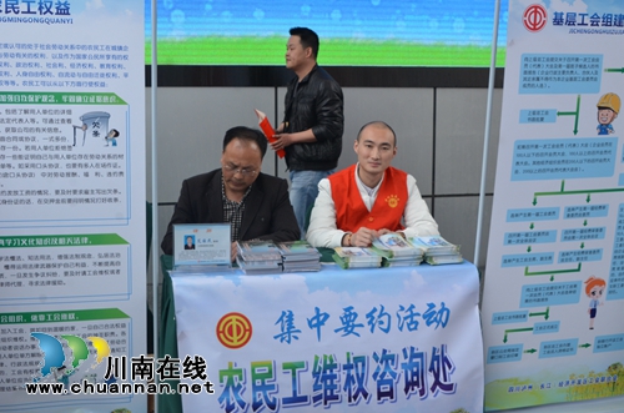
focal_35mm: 51
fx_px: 882
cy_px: 206
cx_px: 312
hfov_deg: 39.0
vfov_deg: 26.4
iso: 800
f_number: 9.5
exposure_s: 1/350
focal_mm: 34
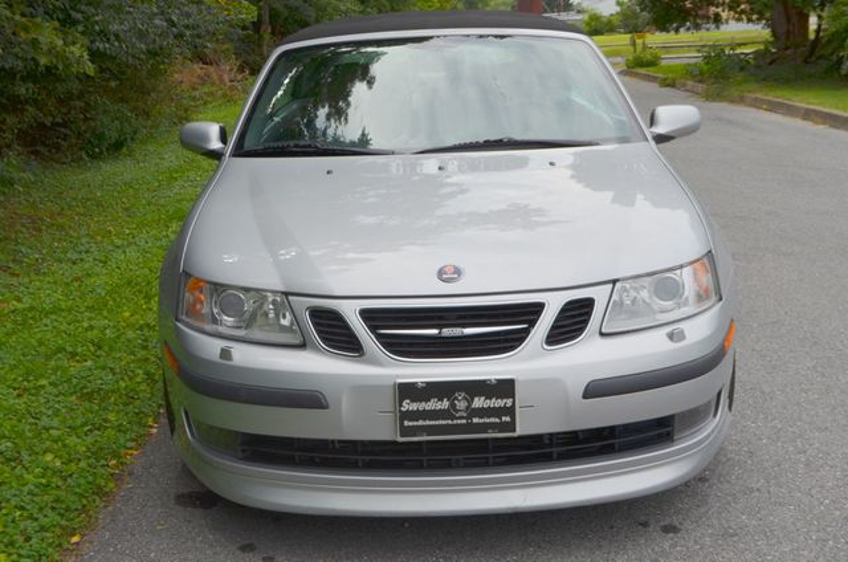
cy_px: 281
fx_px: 1128
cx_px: 424
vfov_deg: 28.0
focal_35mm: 48
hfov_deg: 41.2
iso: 125
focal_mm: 32
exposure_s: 1/250
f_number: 8
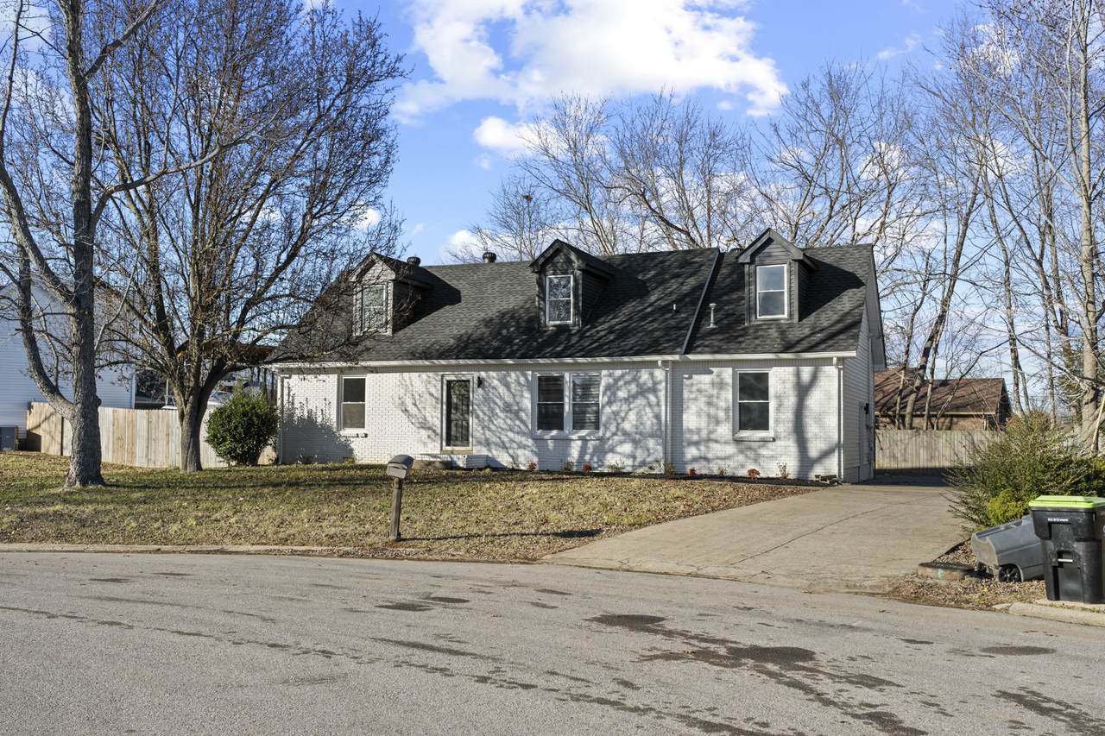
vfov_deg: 37.8
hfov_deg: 54.4
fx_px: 1074
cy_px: 368
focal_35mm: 35
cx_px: 552
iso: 100
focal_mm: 35
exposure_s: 1/40
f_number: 8
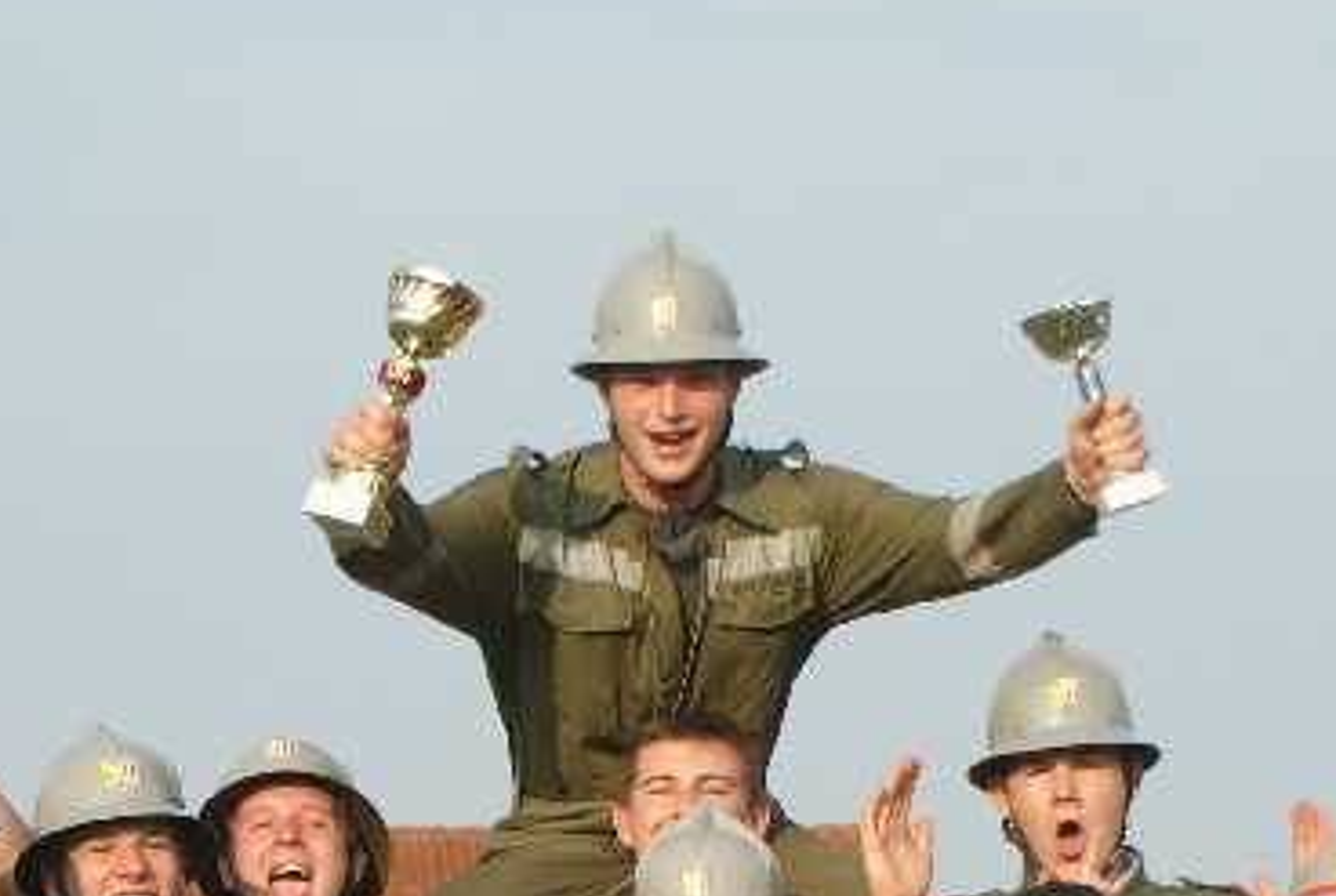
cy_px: 1074
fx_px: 6157
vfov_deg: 8.2
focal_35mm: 166
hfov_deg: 12.4
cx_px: 813
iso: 100
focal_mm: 35
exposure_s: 1/320
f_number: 5.6
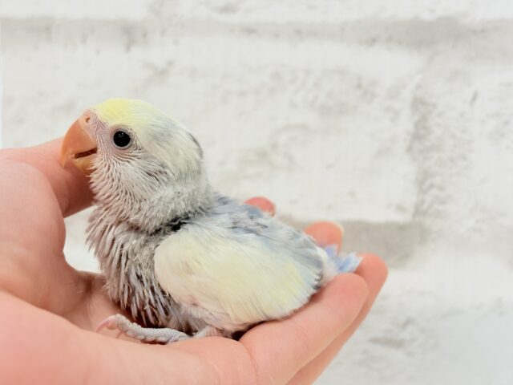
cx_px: 256
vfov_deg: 28.0
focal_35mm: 52
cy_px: 192
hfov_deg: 36.8
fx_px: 771
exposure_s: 1/50
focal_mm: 5.96
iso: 50
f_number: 1.6
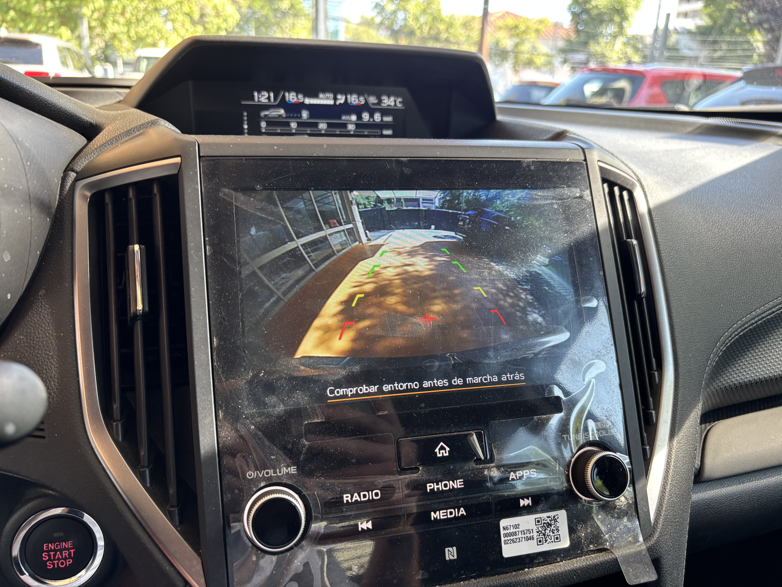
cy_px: 294
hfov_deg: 67.3
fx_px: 587
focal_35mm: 26
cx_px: 391
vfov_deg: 53.1
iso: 125
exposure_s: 1/102
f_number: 1.6
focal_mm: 5.96
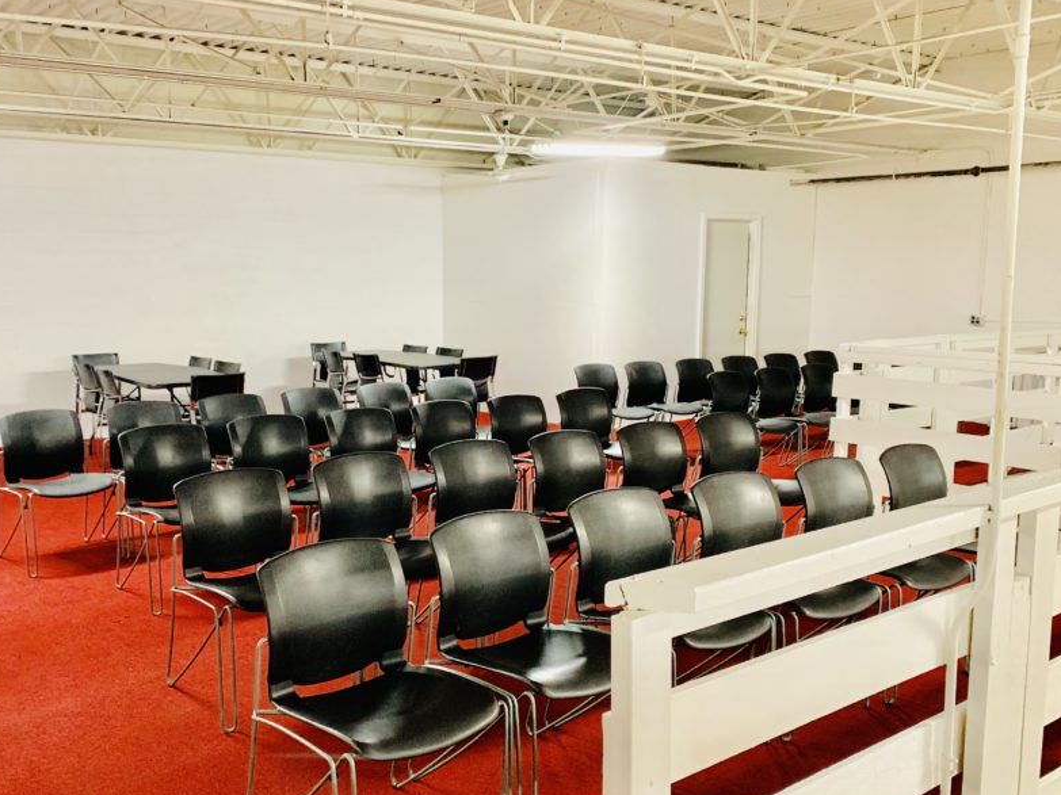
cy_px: 463
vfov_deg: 41.7
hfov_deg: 53.8
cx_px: 458
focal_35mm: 34
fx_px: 1042
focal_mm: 4.25
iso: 250
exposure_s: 1/60
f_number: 1.8
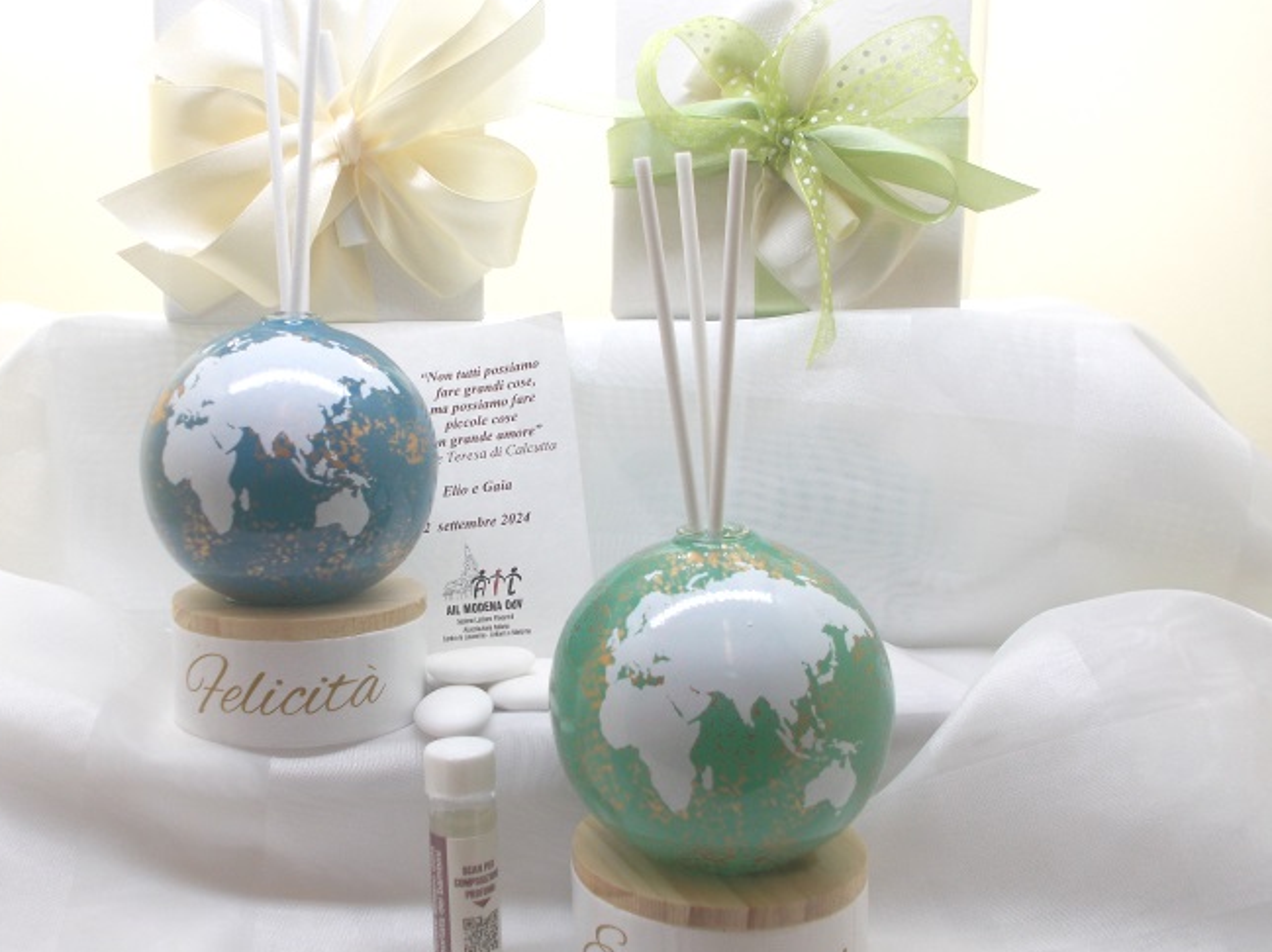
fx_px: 1359
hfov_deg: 49.8
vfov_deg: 38.6
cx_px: 504
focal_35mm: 37
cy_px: 492
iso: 80
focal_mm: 5.3
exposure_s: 1/125
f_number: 3.4
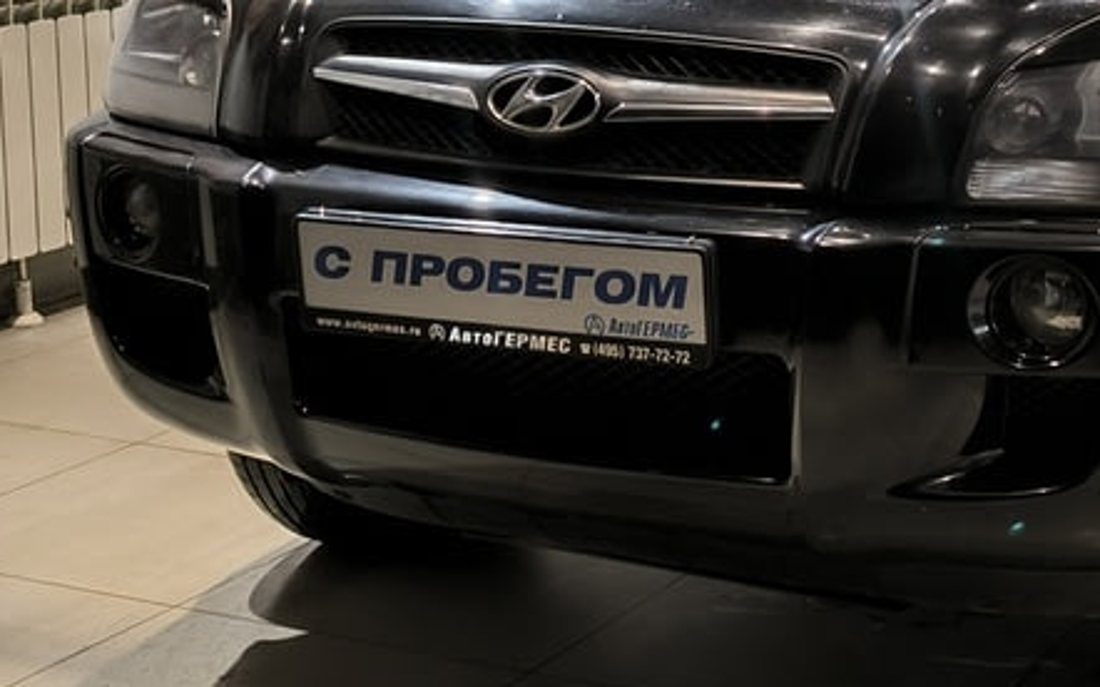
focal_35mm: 82
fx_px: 2458
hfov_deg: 24.7
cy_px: 101
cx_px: 931
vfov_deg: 15.8
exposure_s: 1/50
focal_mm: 6.92
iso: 250
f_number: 1.9
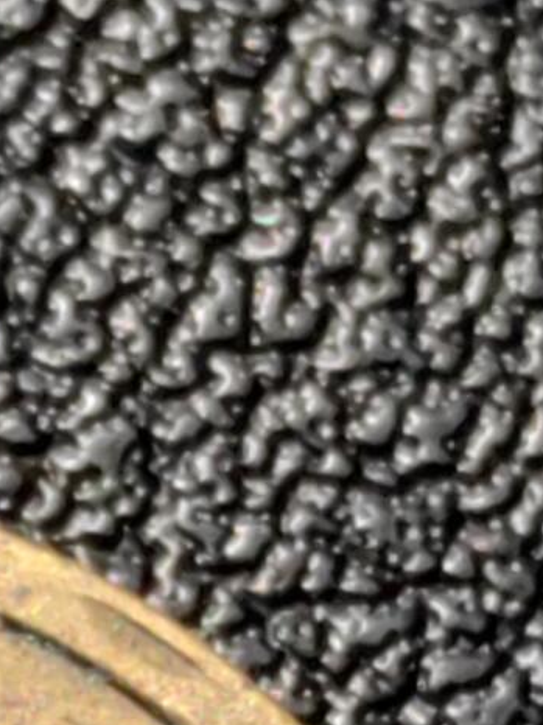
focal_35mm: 394
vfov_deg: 5.0
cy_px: 1198
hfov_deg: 3.8
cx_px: -288
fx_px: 8248
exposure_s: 1/100
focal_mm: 5.75
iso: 80
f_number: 2
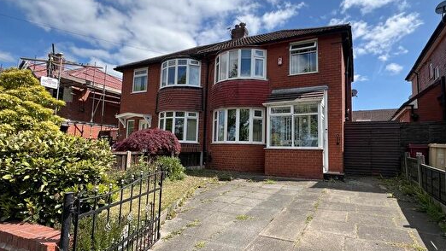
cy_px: 130
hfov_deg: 89.2
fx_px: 225
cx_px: 248
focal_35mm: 19
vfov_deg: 58.4
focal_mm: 1.57
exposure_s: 1/874
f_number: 1.8
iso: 32
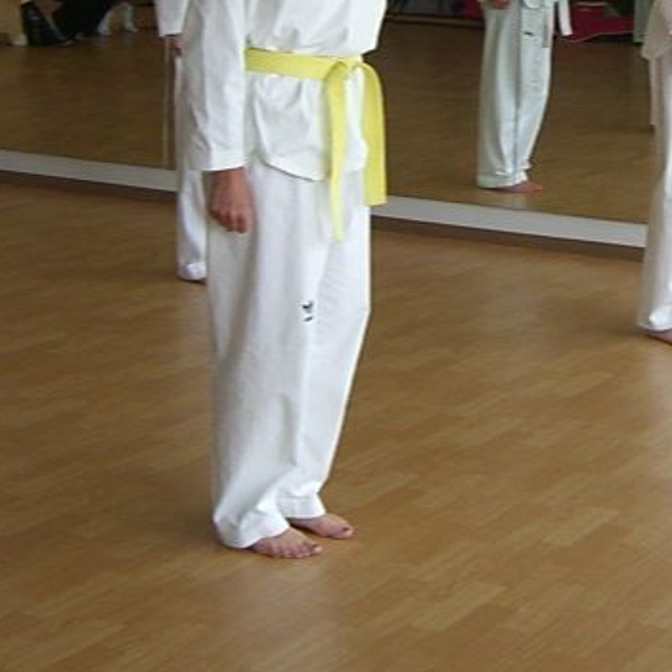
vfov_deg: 17.4
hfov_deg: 17.7
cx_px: 481
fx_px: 2152
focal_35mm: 98
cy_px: 17
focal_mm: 7.9
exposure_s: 1/500
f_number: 2.8
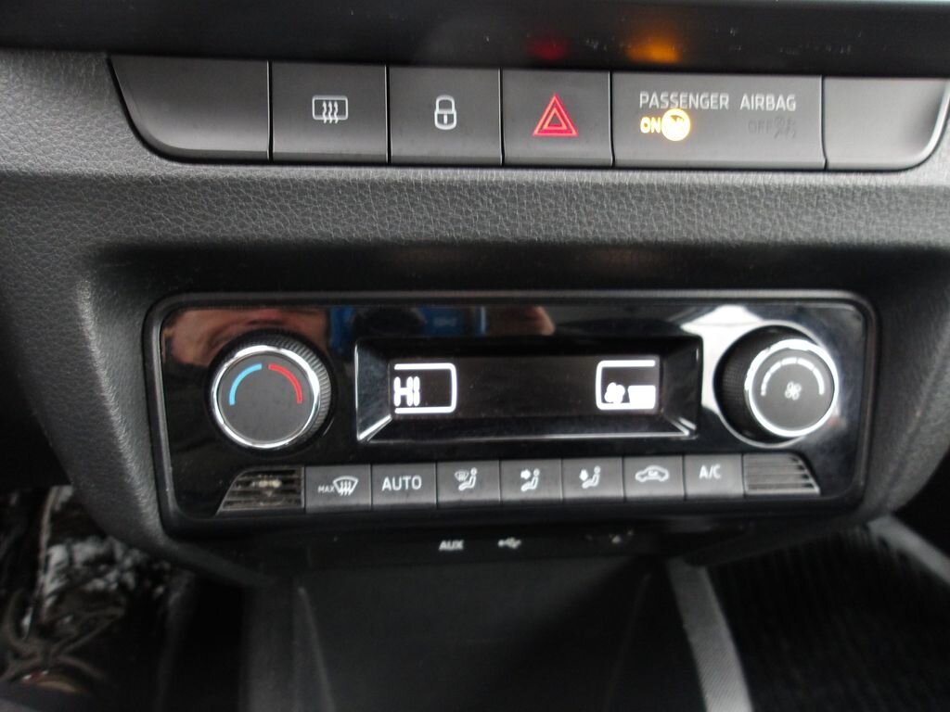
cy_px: 356
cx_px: 475
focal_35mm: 27
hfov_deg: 65.3
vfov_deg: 51.4
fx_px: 741
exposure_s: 1/15
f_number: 3
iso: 406
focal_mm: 4.9
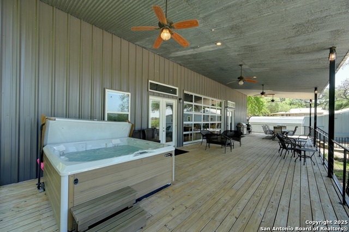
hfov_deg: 104.3
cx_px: 174
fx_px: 136
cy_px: 116
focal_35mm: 14
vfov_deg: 81.1
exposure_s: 1/1000
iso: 2000
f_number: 6.3
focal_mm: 14
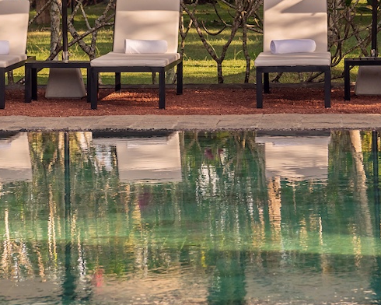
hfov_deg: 9.5
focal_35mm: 201
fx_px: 2267
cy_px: 49
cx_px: 376
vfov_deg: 7.7
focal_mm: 70
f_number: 8
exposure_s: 1/200
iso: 200
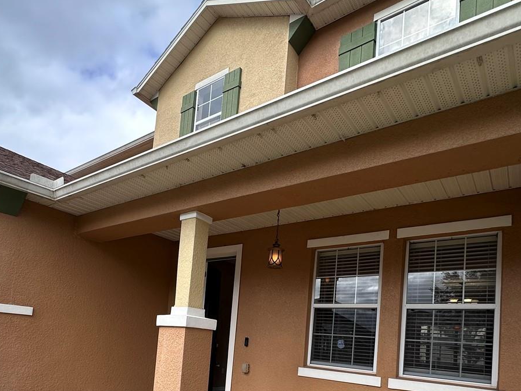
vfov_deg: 51.1
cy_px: 319
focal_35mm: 25
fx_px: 376
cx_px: 235
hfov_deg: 69.2
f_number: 2.2
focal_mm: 2.22
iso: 40
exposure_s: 1/575
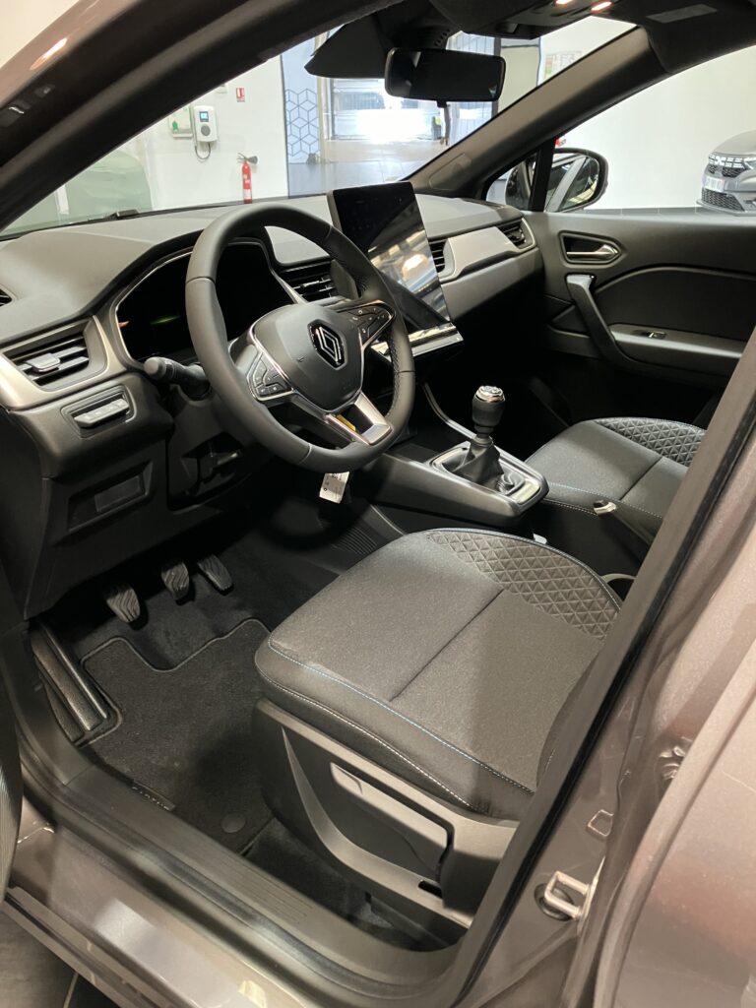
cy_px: 504
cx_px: 378
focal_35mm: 28
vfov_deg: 63.4
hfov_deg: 49.7
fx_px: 815
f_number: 1.8
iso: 320
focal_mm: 3.99
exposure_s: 1/25
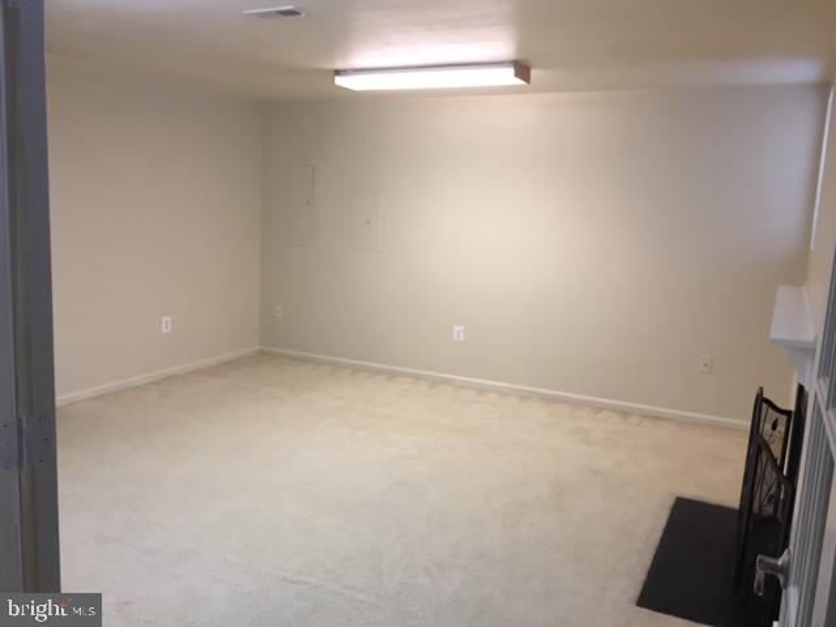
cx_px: 418
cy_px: 314
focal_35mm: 29
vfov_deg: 48.2
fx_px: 700
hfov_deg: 61.7
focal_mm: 4.15
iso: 64
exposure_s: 1/30
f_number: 2.2
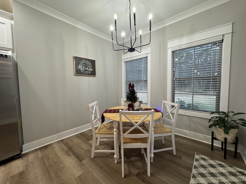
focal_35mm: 14
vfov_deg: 85.7
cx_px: 123
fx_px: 99
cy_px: 92
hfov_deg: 102.1
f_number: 2.2
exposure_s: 1/60
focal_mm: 2.22
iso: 200
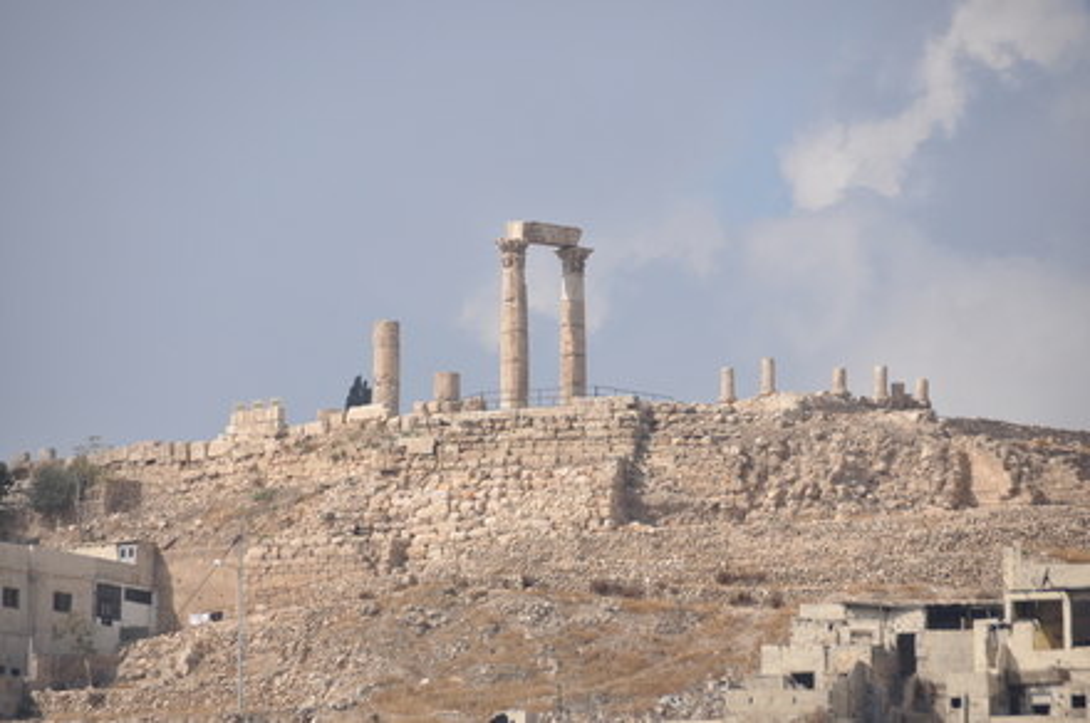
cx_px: 545
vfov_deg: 4.6
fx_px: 9070
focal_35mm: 300
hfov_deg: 6.9
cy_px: 362
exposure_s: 1/1000
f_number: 5.6
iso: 200
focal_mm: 200
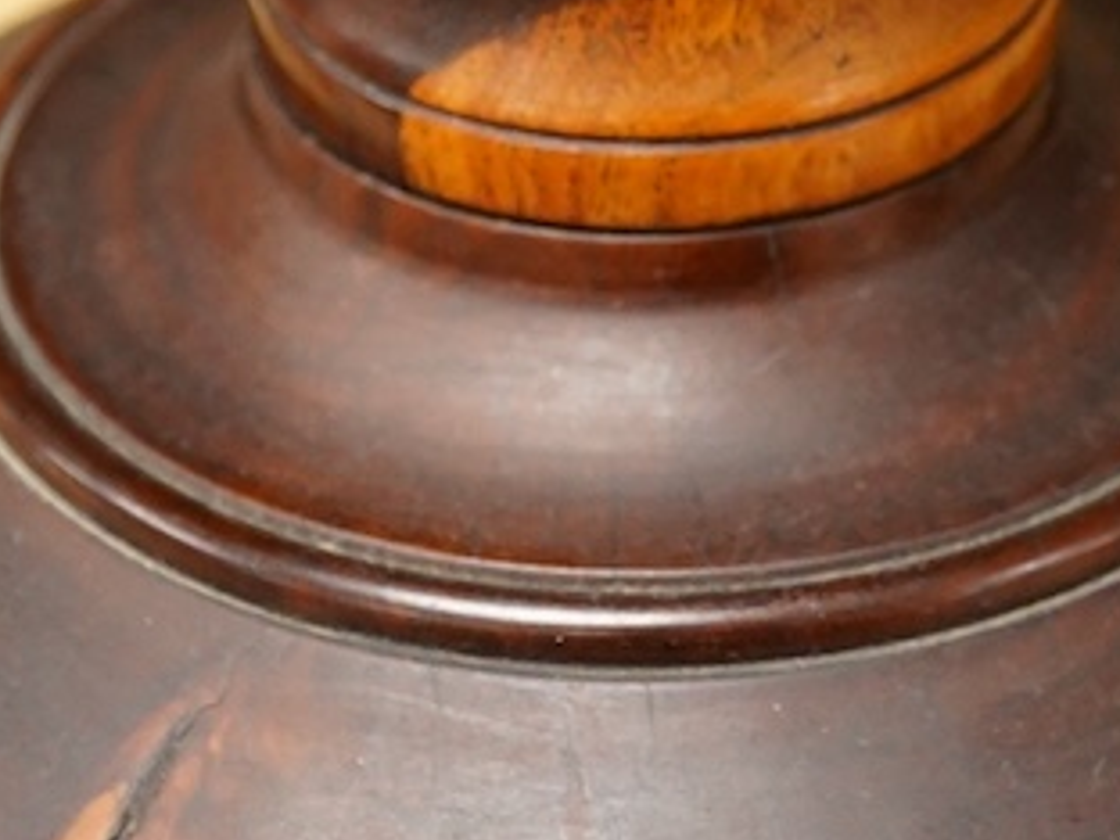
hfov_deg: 12.7
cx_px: 621
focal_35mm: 156
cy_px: 81
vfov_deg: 9.5
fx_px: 5047
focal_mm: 30
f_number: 6.3
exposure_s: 1/160
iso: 2500
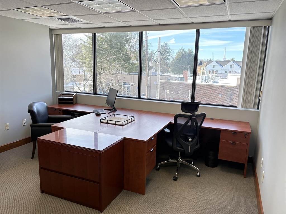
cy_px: 107
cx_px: 143
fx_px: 215
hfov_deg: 67.3
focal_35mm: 26
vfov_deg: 53.1
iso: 125
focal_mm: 5.96
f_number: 1.6
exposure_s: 1/154
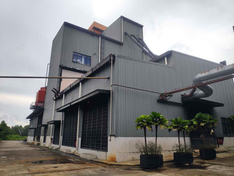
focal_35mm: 20
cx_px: 117
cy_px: 88
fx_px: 135
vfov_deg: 66.0
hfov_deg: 81.7
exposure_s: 1/2442
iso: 100
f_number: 1.9
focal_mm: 3.94
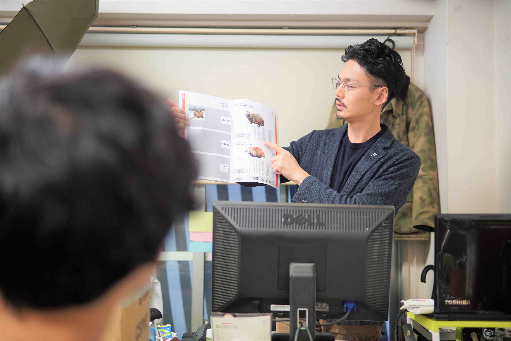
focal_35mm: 45
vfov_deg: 29.9
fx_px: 639
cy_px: 170
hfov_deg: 43.6
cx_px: 256
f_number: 1.4
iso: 320
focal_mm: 30
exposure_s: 1/200
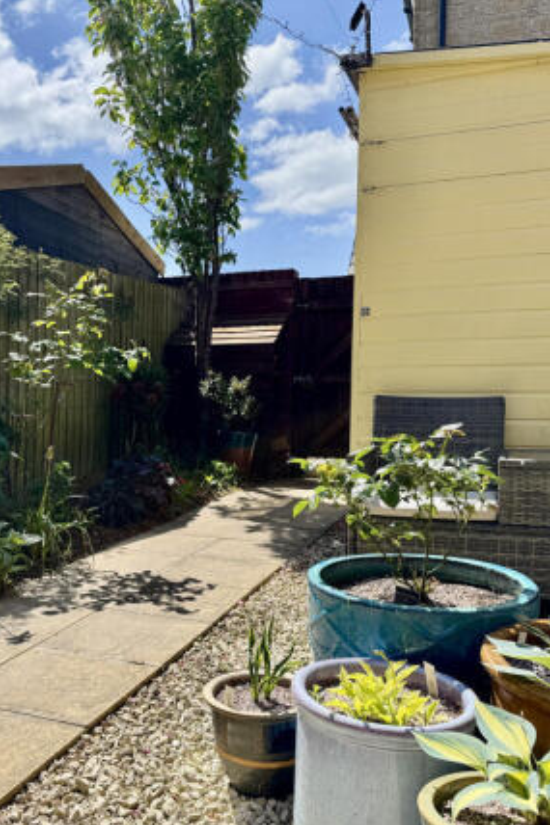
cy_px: 419
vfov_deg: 55.8
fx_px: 780
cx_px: 142
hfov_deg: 37.9
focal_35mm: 34
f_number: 1.78
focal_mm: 6.76
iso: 80
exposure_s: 1/3802
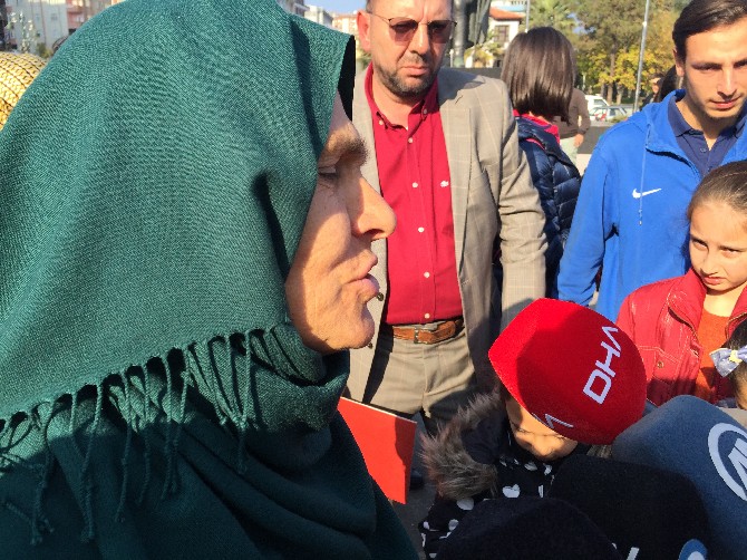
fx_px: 626
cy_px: 280
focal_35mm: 29
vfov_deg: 48.2
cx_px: 374
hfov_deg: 61.7
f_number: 2.2
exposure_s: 1/824
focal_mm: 4.15
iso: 32
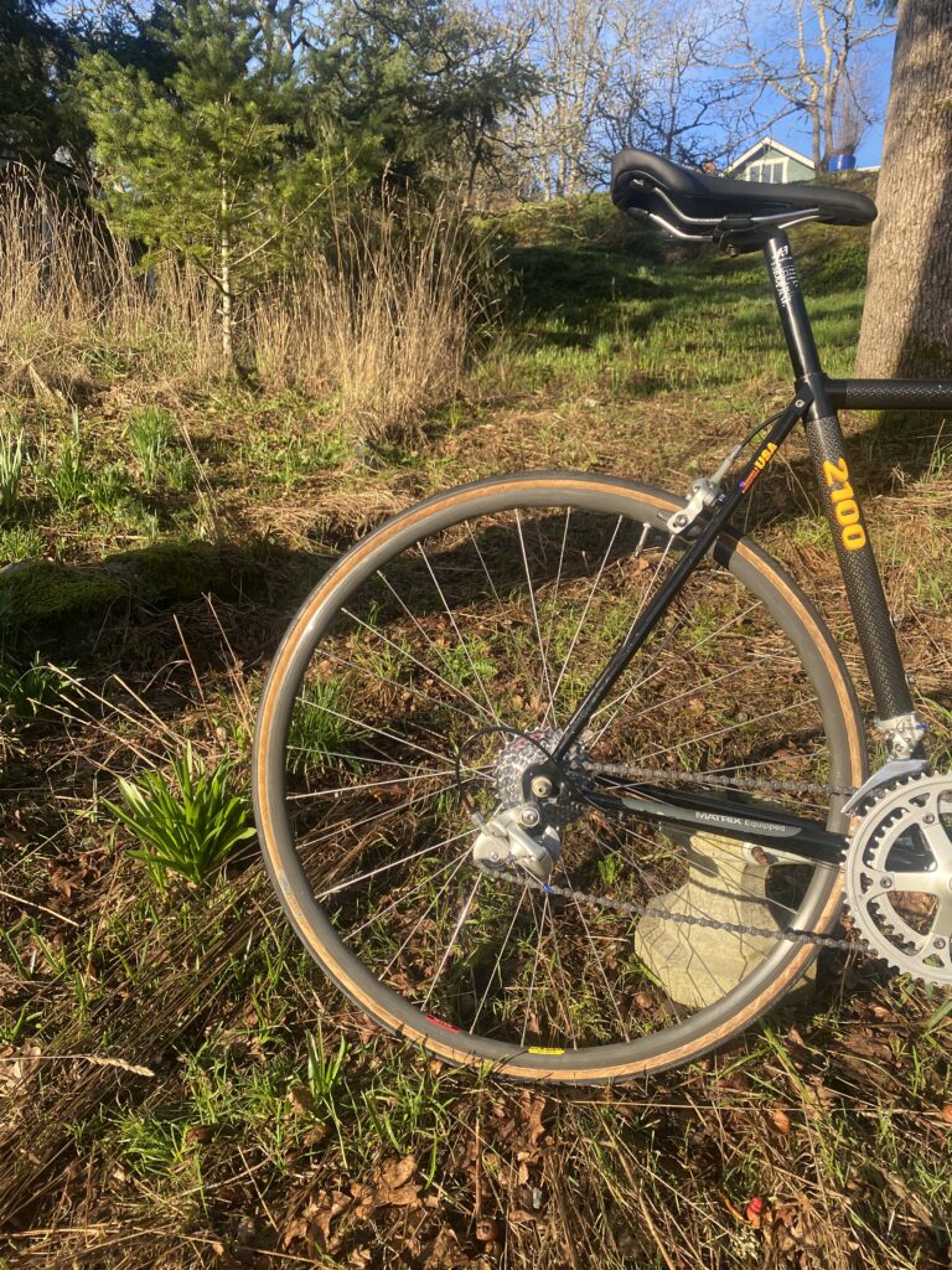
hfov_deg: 53.1
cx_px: 476
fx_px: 953
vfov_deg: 67.3
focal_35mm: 26
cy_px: 635
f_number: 1.8
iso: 32
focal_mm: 4.25
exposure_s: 1/594
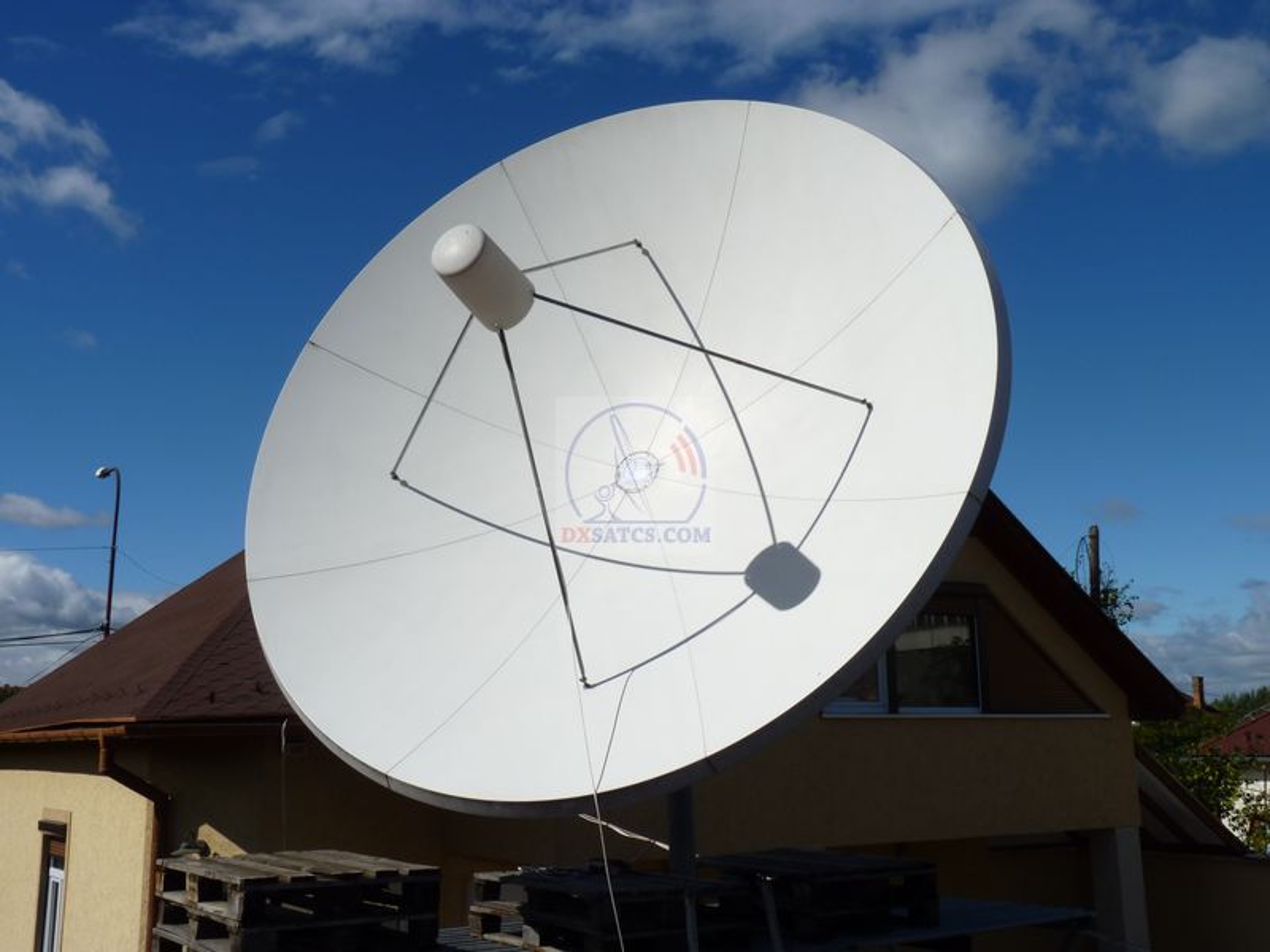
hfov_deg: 50.1
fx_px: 1357
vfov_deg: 38.7
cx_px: 635
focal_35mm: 37
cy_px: 476
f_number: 7.1
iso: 80
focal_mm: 6.6
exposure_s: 1/500
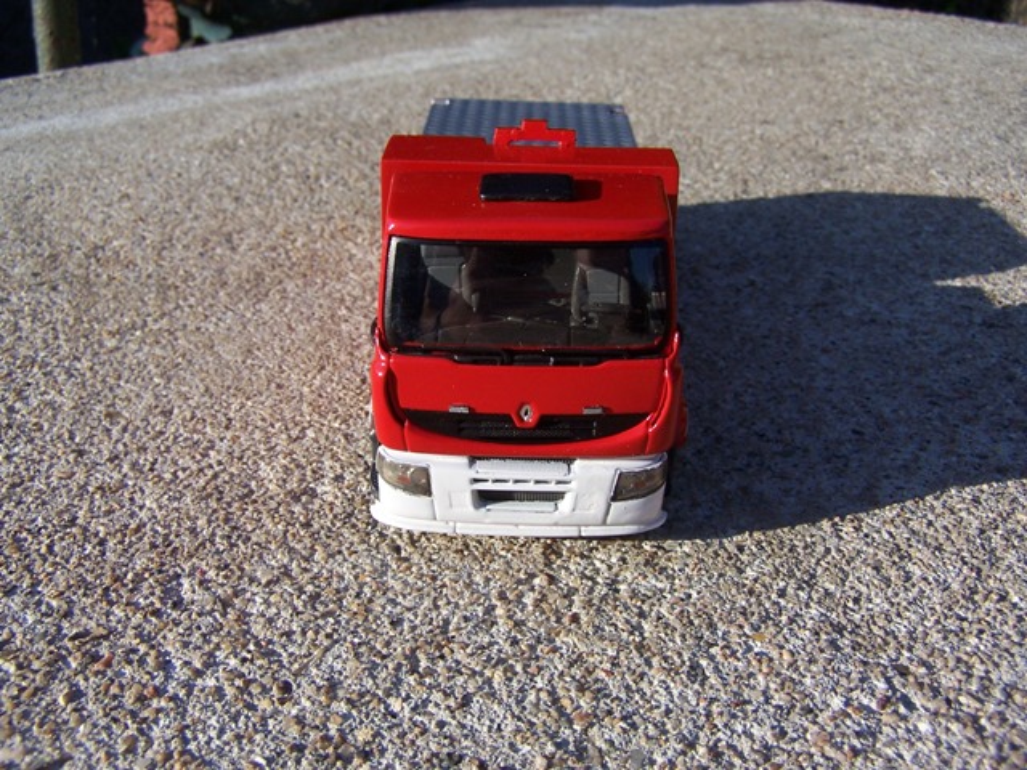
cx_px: 514
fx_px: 1127
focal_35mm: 38
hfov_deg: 49.0
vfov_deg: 37.7
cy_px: 385
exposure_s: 1/750
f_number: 4
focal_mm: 6.3
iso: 80
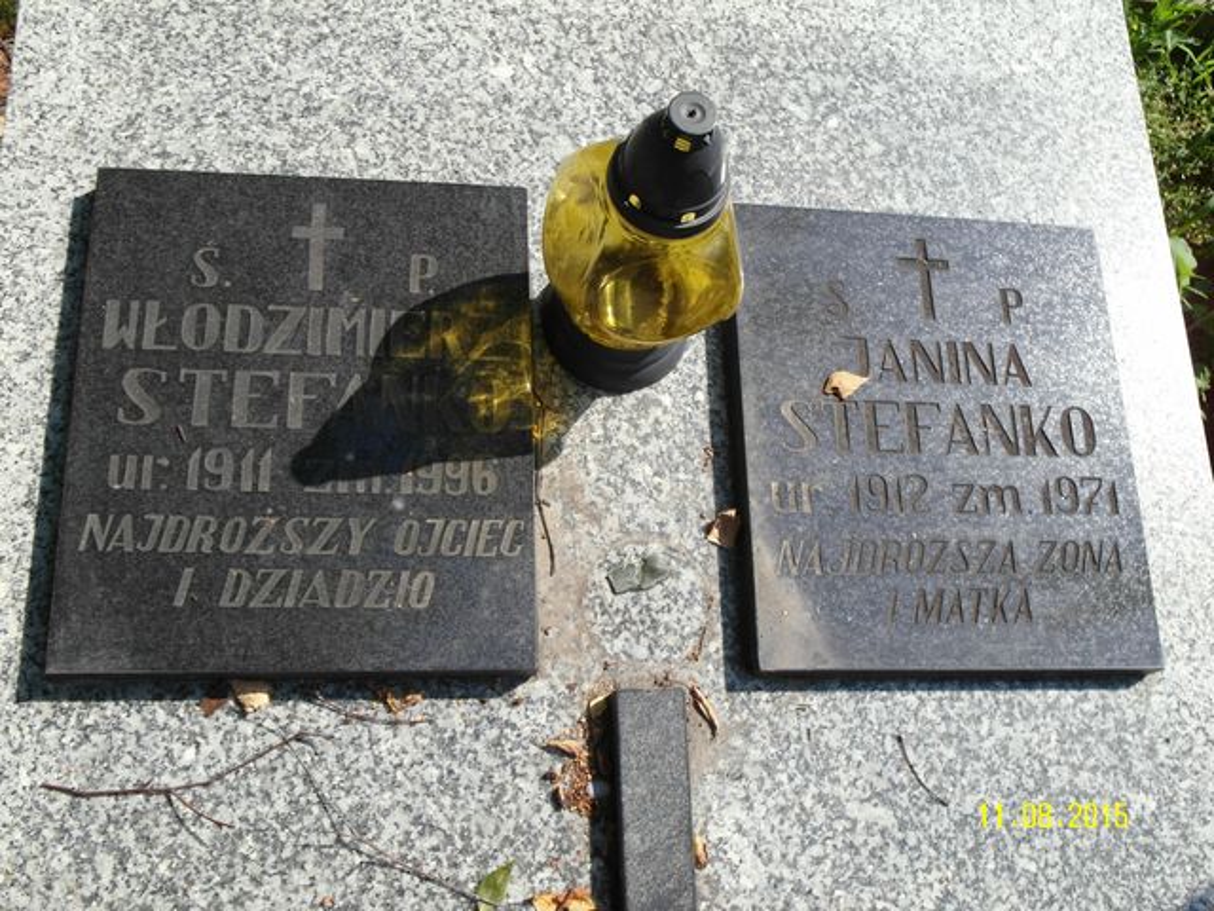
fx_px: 1263
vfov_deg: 39.7
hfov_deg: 51.4
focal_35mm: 36
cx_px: 607
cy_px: 456
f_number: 4.2
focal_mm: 7.8
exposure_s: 1/500
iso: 80
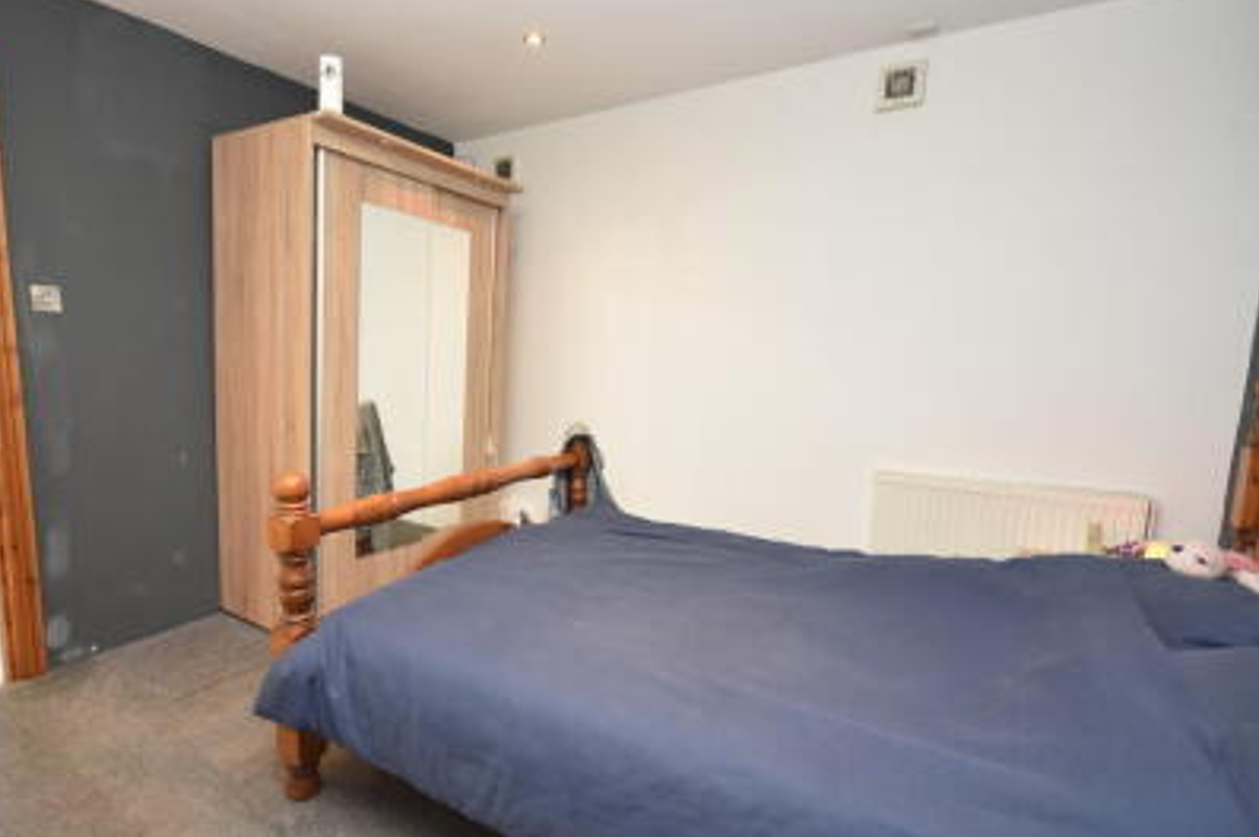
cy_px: 439
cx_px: 517
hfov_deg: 89.1
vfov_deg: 67.3
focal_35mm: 18
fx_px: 629
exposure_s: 1/60
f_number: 4
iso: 1000
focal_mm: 10
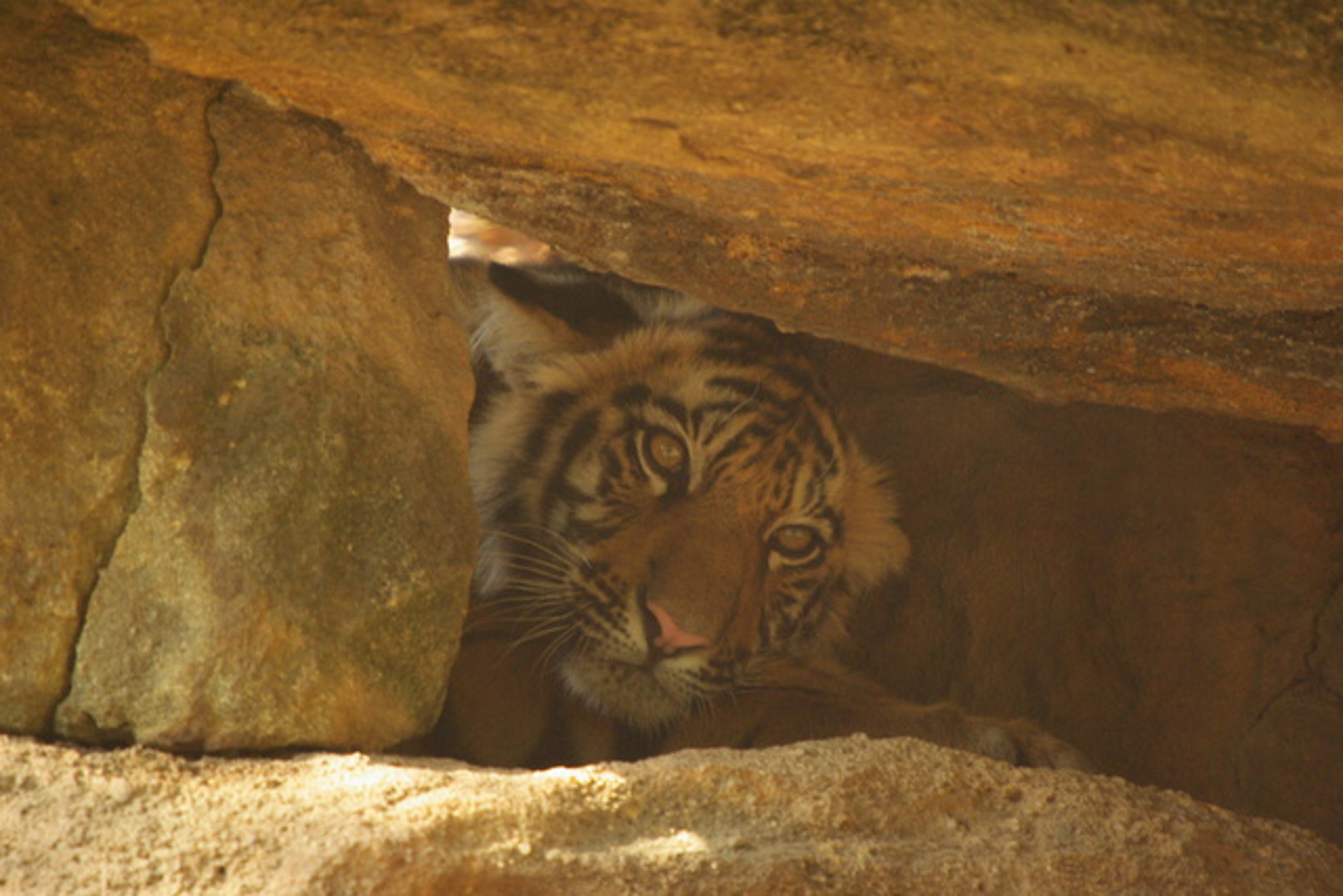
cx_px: 672
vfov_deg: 1.8
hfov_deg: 2.7
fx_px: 27984
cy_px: 448
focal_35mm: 750
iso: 800
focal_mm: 500
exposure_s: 1/125
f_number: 6.7
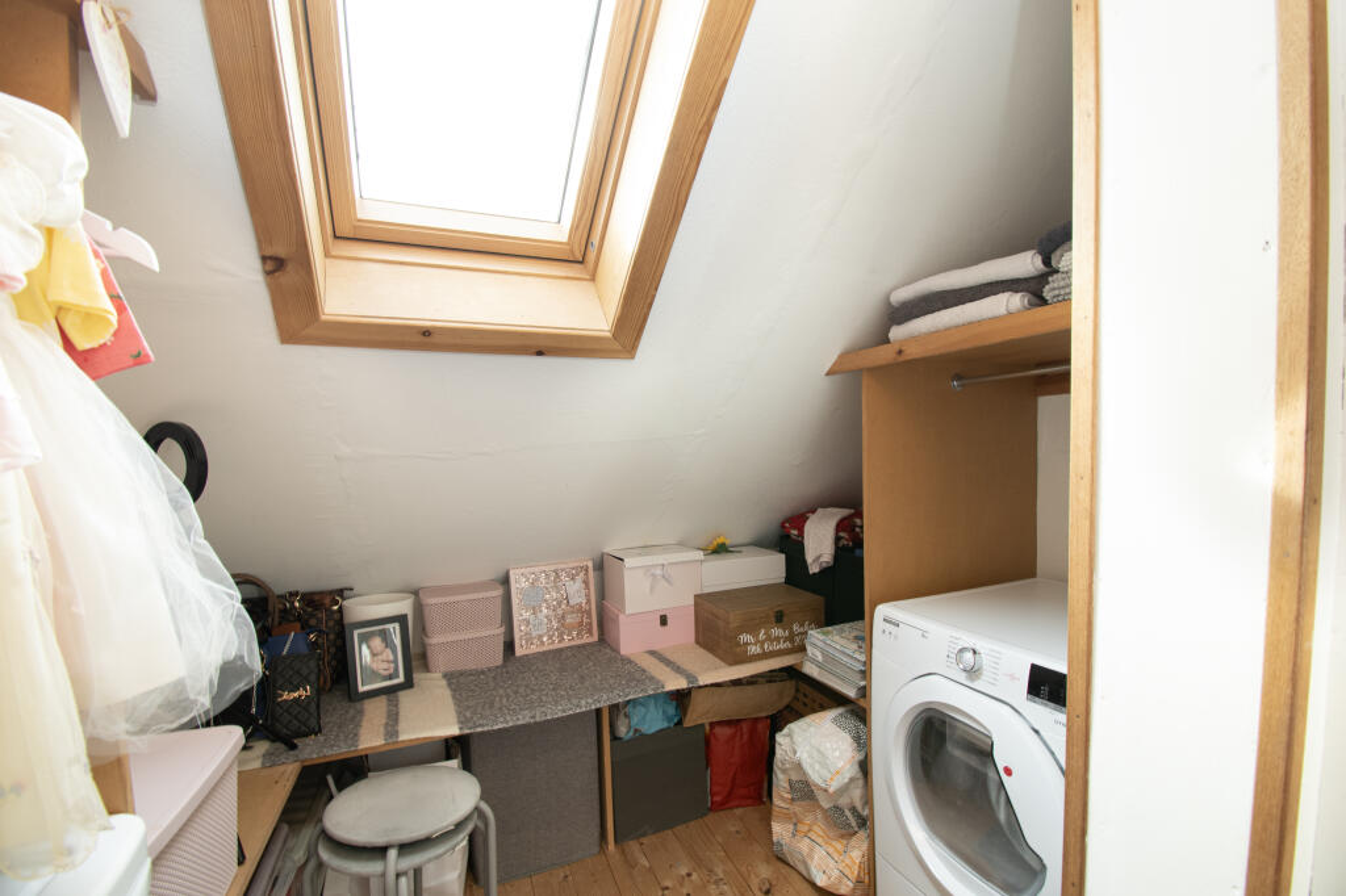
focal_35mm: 15
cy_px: 448
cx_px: 673
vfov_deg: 77.3
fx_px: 561
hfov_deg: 100.4
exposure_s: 1/10
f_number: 8
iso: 320
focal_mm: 10
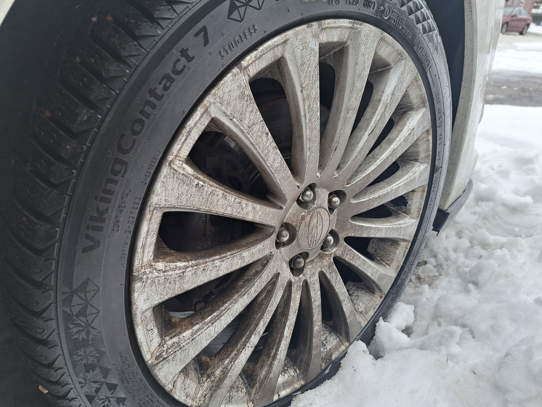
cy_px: 204
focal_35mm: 24
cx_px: 271
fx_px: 376
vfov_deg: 56.8
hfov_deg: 71.6
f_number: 1.8
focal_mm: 5.23
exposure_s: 1/50
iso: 50
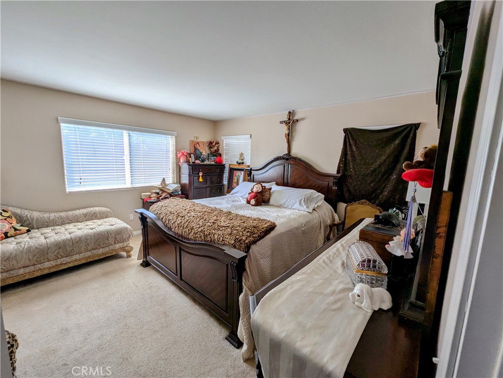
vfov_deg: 90.0
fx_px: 189
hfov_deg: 106.1
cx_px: 252
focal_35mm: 13
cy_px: 189
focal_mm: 1.95
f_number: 2.2
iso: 36
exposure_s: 1/135
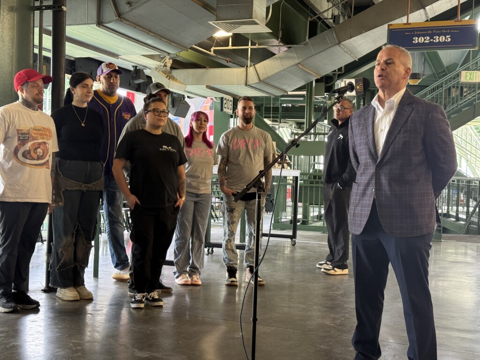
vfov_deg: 30.3
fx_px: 666
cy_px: 180
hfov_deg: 39.7
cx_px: 240
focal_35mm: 48
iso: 200
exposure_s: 1/120
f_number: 1.78
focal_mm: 6.76
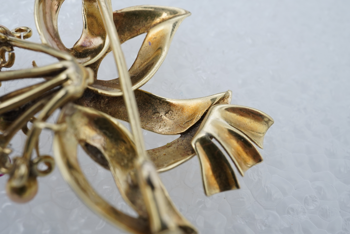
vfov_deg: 29.9
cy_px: 117
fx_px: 437
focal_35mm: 45
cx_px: 175
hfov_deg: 43.6
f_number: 20
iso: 500
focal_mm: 30
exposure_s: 1/125
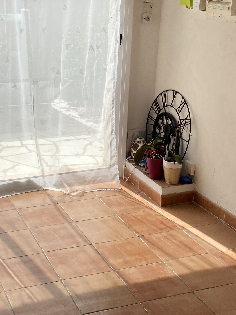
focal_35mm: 60
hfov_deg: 24.2
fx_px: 545
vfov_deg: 32.1
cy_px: 125
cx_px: 62
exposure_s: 1/2571
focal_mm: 4.25
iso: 32
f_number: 1.8
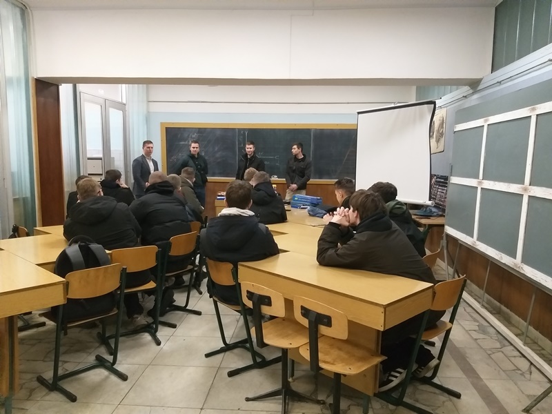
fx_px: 415
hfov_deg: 67.3
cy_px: 207
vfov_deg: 53.1
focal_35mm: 26
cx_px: 276
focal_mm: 3.93
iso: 400
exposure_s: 1/25
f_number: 1.7
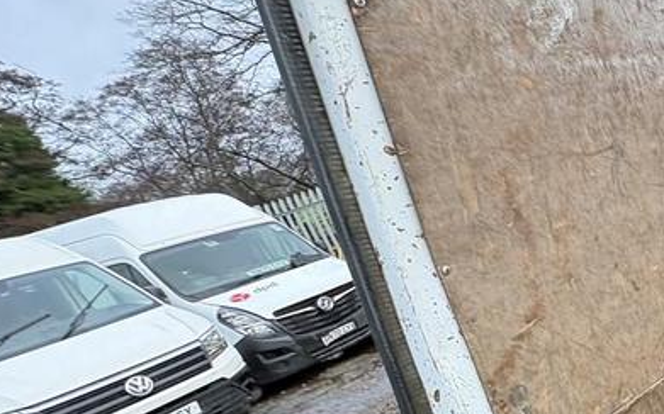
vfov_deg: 37.1
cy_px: 251
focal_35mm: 34
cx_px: 749
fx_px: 615
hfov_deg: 42.7
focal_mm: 2.22
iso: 80
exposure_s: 1/136
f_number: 2.2
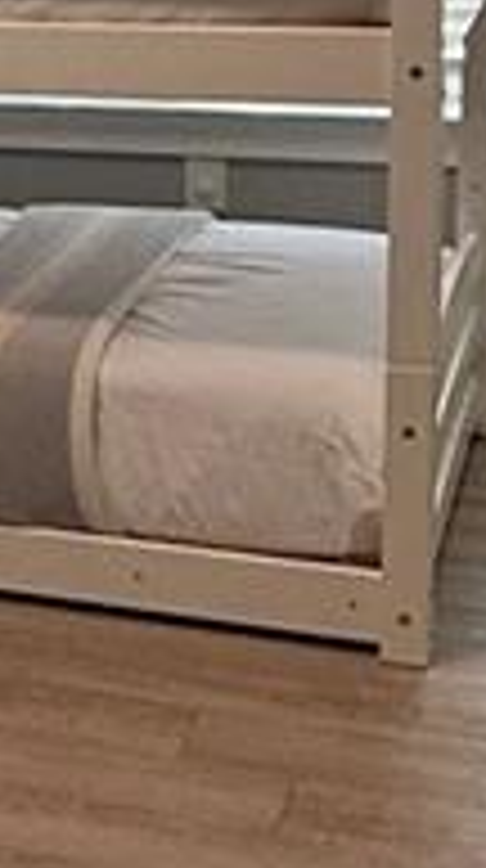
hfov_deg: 11.6
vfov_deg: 22.2
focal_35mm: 95
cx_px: -428
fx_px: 2185
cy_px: 162
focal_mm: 2.22
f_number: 2.2
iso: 160
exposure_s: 1/120
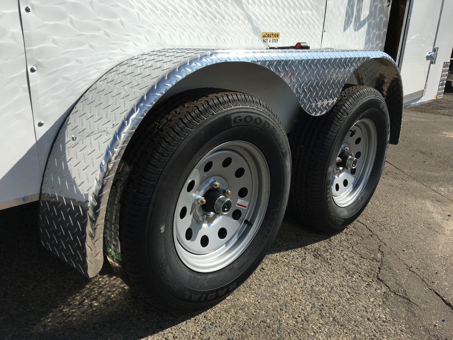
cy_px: 170
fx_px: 380
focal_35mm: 29
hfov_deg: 61.7
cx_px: 226
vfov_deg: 48.2
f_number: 2.2
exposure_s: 1/2959
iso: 25
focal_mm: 4.15
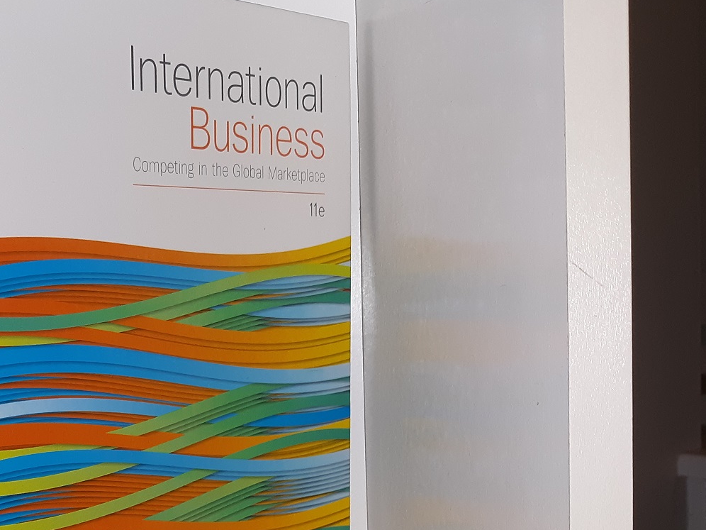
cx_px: 91
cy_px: 405
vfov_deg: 24.9
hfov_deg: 31.9
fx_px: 1183
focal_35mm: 58
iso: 64
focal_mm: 3.7
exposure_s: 1/120
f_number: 1.7
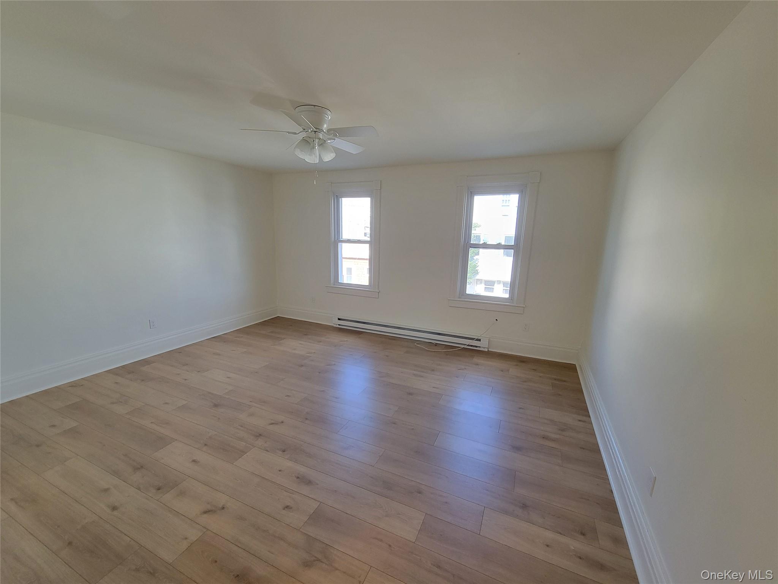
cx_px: 389
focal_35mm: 13
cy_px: 292
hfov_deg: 106.2
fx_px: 292
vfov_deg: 89.9
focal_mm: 2.2
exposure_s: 1/60
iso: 160
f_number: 2.2
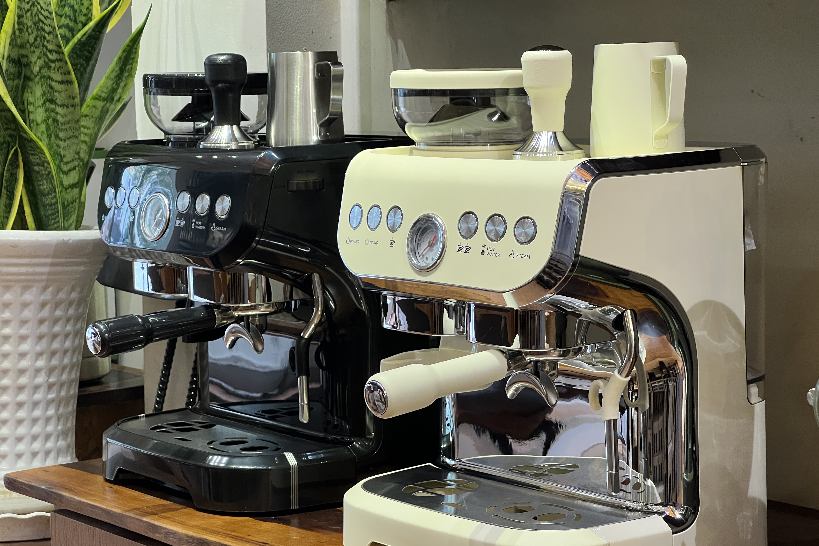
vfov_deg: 16.9
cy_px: 283
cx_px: 407
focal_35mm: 81
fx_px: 1843
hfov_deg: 25.1
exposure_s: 1/50
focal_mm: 9
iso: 320
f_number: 2.8
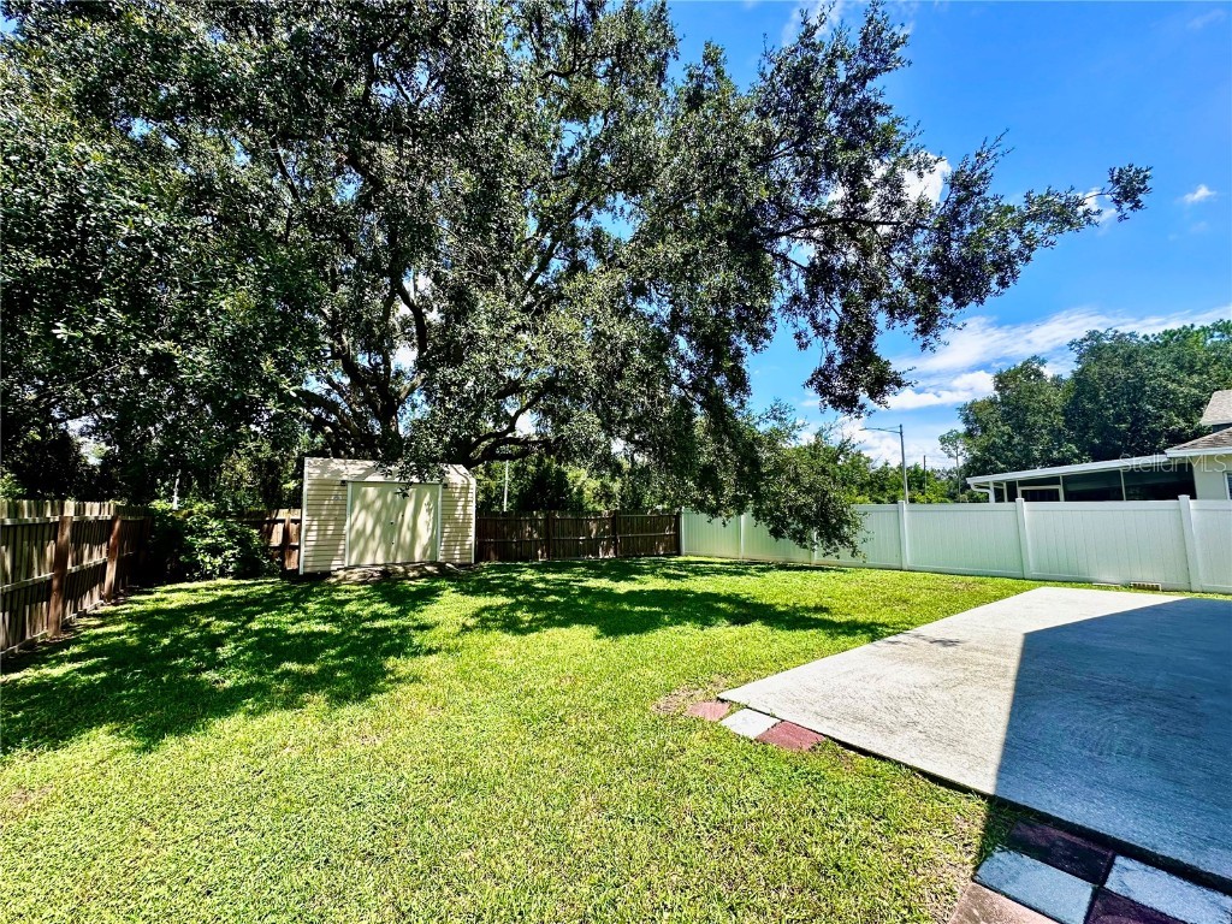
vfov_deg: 85.7
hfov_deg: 102.1
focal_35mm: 14
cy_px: 462
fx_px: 498
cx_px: 616
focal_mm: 2.22
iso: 40
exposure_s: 1/824
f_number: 2.2
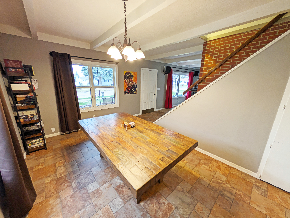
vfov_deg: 94.6
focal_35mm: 12
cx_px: 145
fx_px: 101
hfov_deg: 110.5
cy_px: 109
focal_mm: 2.02
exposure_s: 1/120
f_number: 1.7
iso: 61
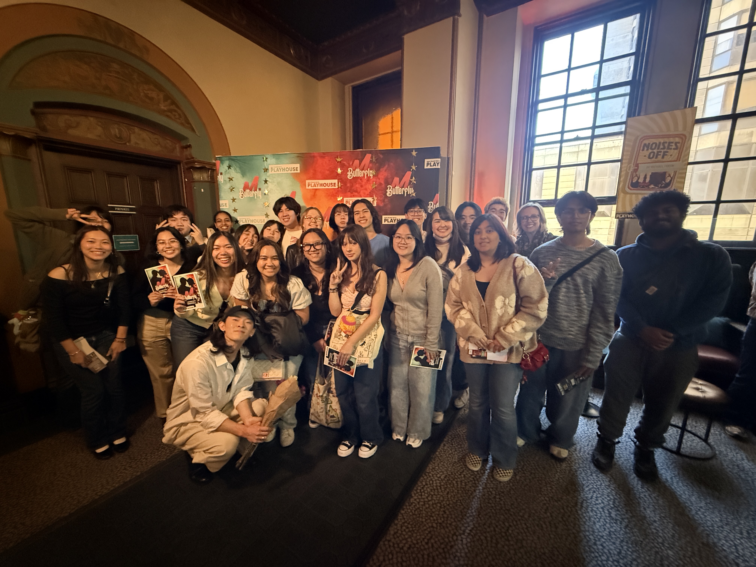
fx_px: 306
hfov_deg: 102.1
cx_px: 378
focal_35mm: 14
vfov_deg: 85.7
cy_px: 284
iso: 1600
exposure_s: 1/37
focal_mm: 2.22
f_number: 2.2
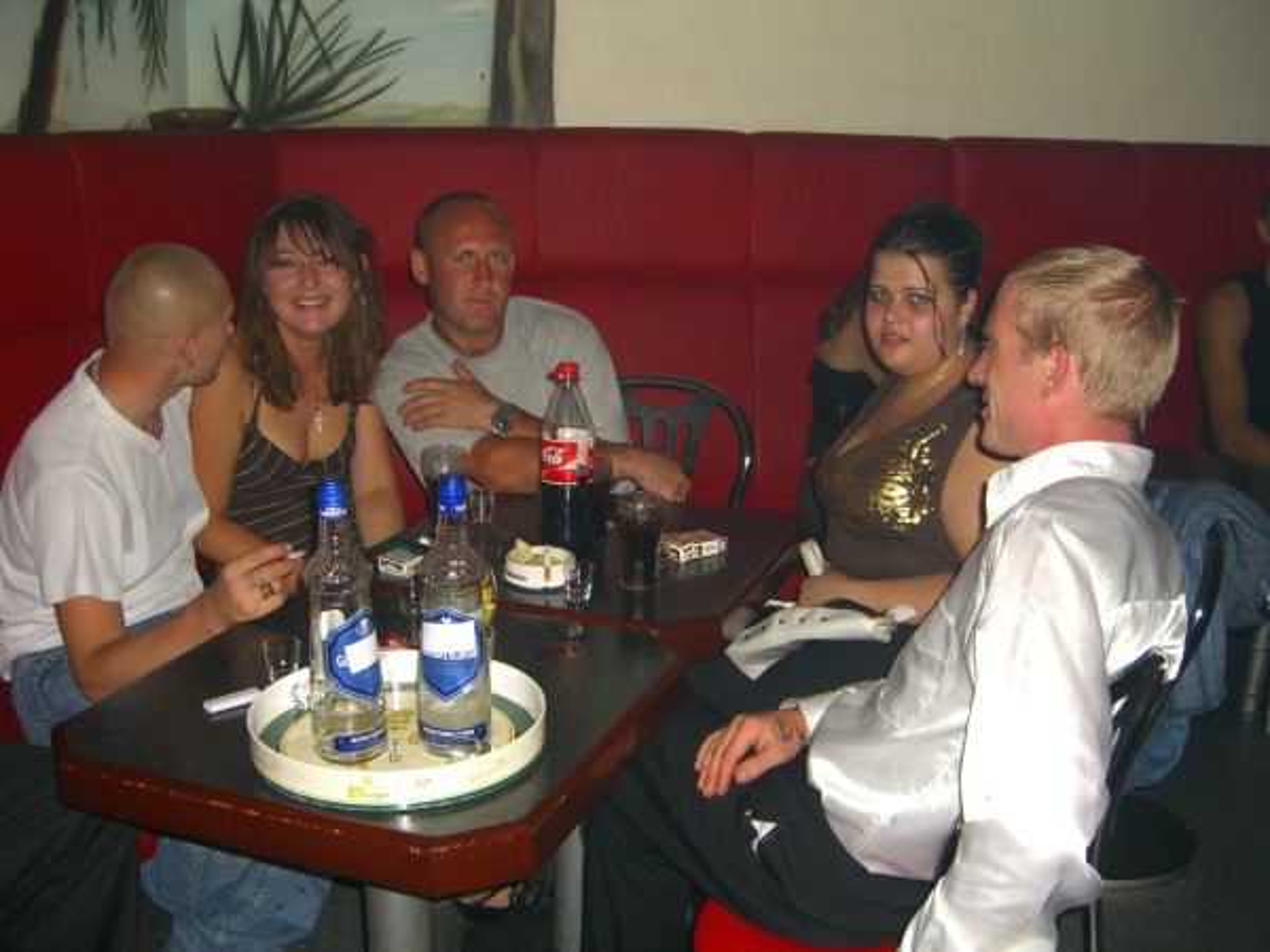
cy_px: 476
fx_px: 1394
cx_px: 635
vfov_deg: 37.7
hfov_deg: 49.0
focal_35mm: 38
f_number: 2.8
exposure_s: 1/60
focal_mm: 7.9
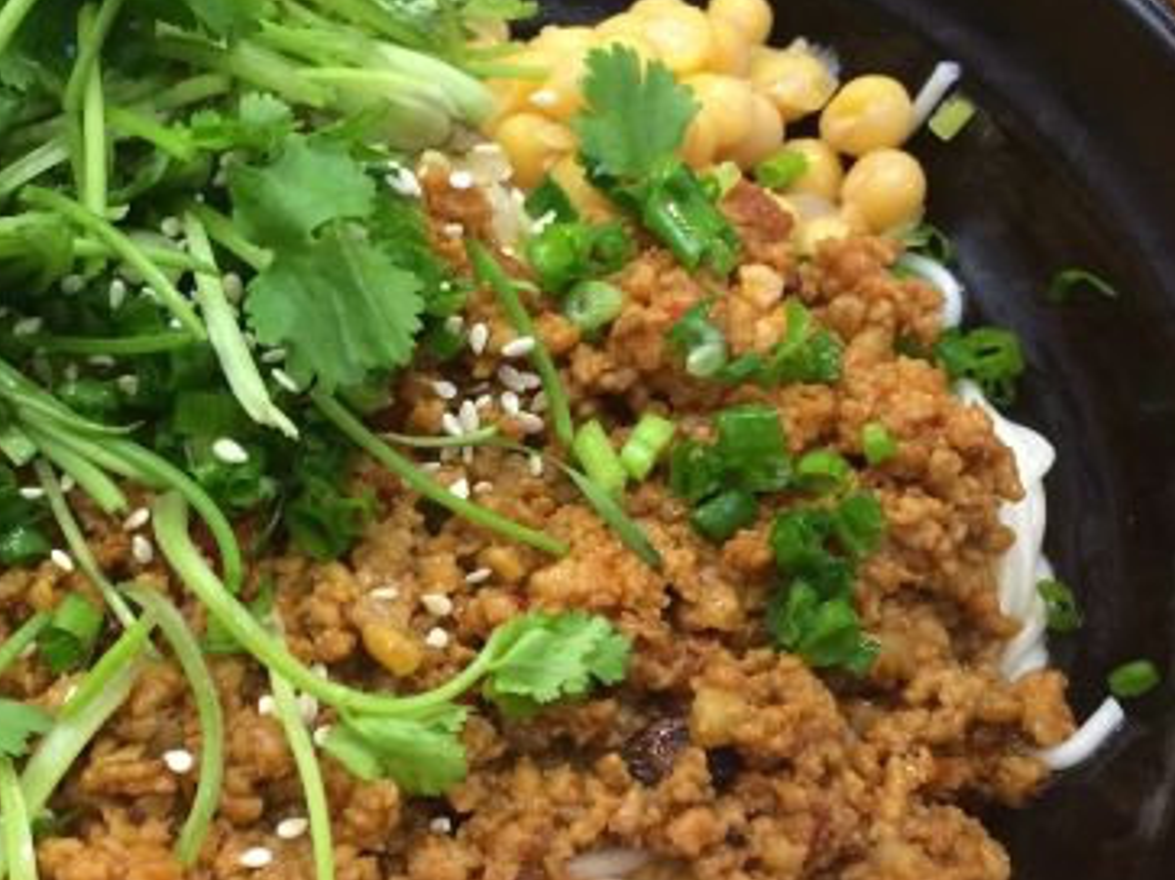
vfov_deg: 26.0
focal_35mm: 56
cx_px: 304
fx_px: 1900
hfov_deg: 33.7
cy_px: 519
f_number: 2.2
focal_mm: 4.15
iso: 200
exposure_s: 1/33
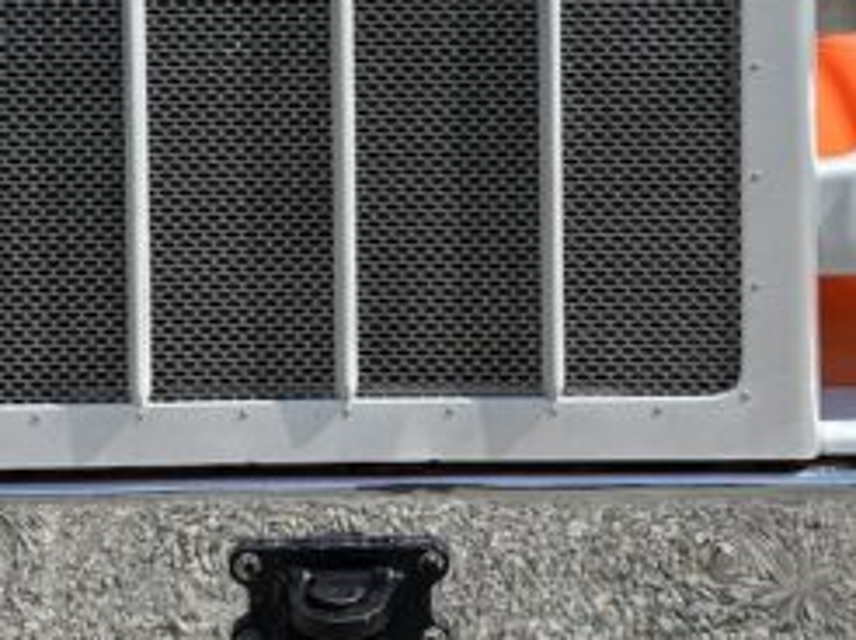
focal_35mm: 75
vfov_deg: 19.1
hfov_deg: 26.0
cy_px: 3
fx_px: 1853
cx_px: 390
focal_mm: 6.86
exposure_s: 1/5525
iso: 80
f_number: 1.78
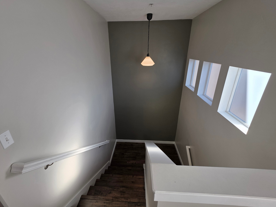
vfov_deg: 85.6
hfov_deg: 102.0
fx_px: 112
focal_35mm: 14
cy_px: 97
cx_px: 133
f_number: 1.9
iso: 20
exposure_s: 1/120
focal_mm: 2.2
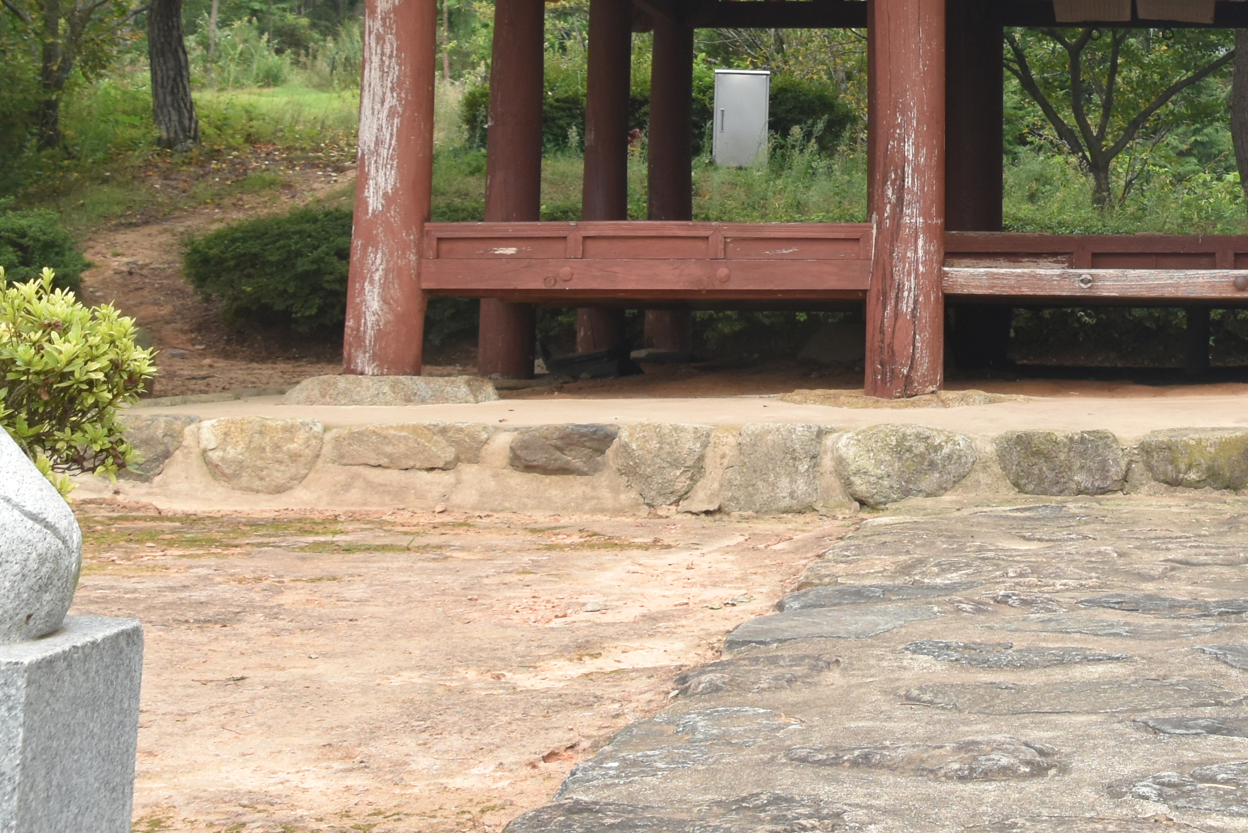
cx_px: 1129
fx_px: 2253
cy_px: -80
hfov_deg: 29.6
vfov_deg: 20.0
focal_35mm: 65
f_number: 8
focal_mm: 18
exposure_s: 1/250
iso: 400
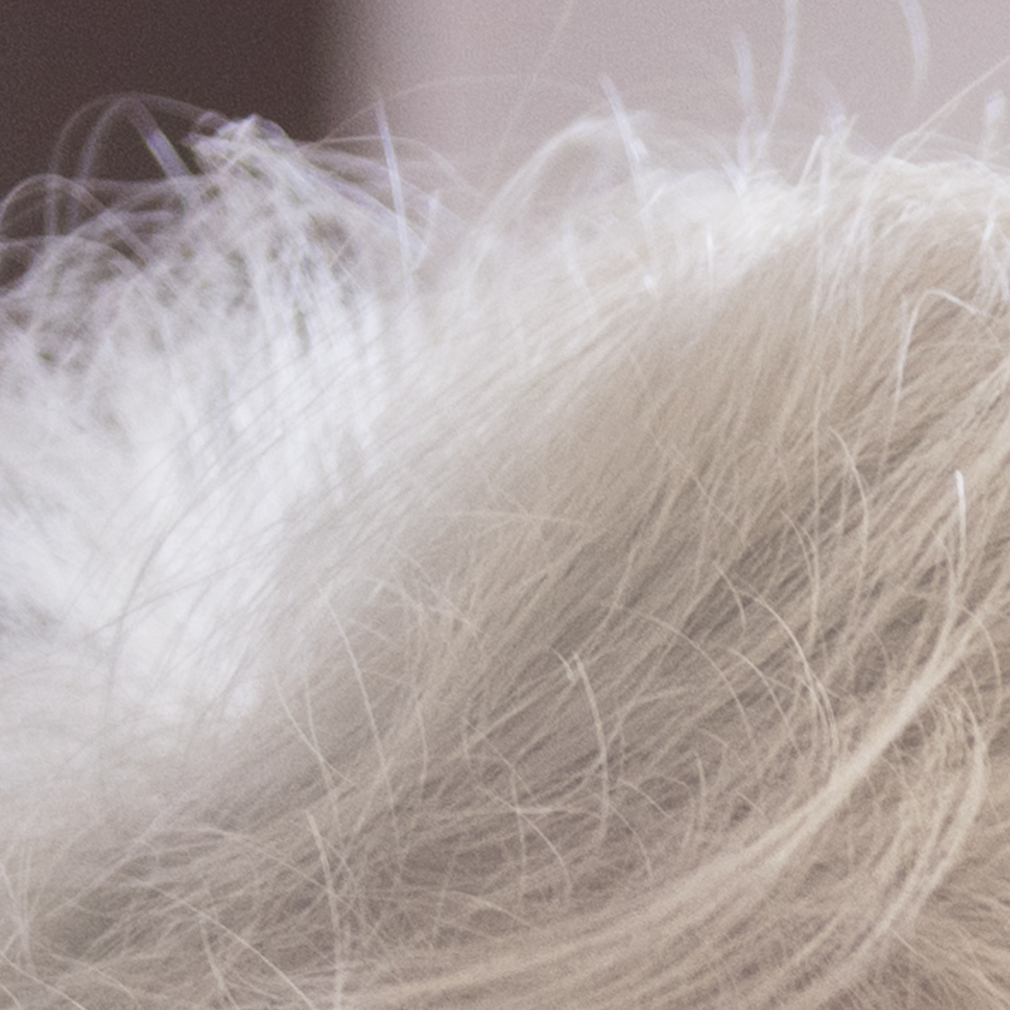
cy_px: 2914
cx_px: 3111
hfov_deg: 4.0
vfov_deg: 4.1
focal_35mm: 420
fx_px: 13864
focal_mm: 48
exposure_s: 1/80
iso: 200
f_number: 2.8
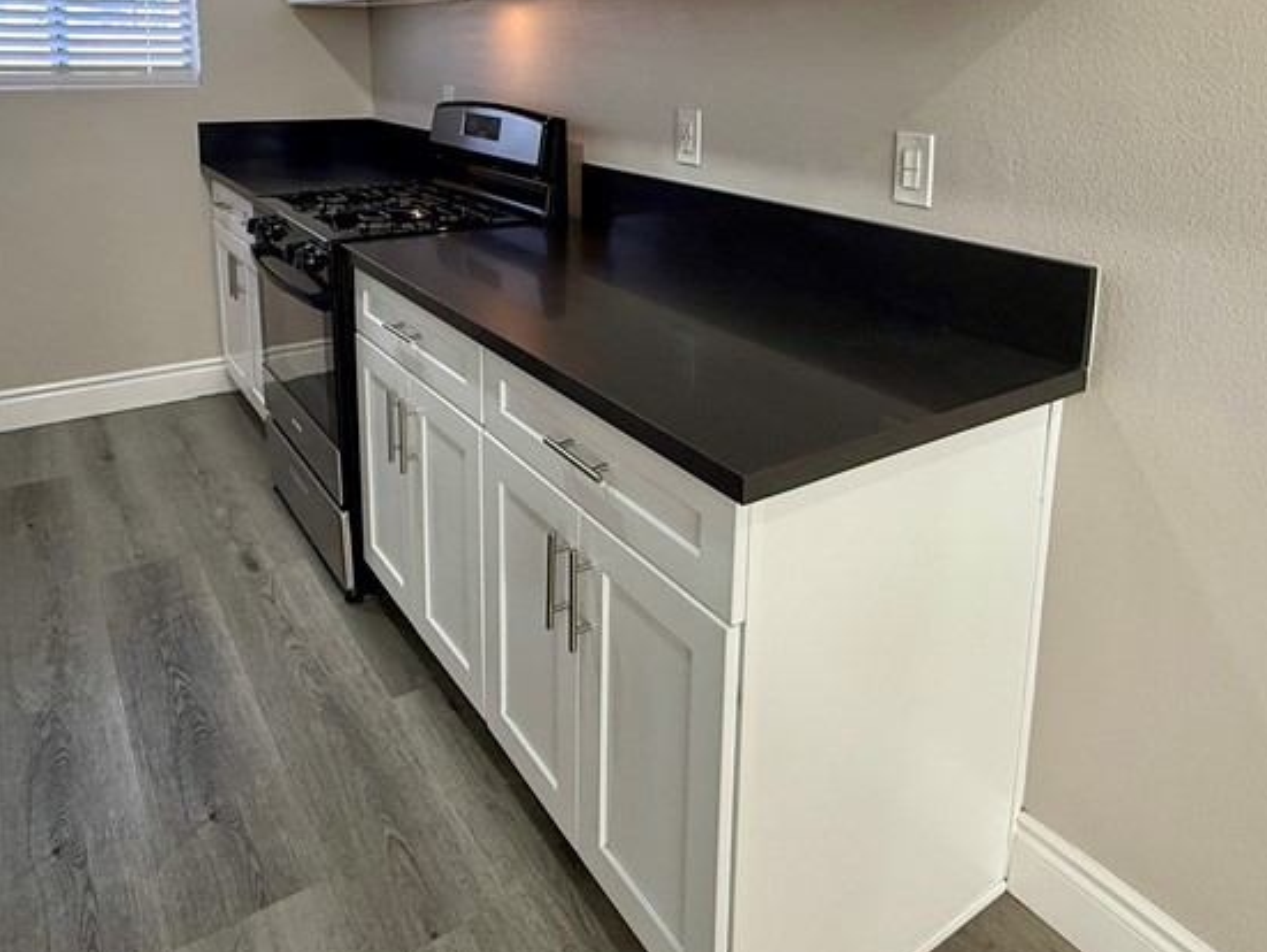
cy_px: 214
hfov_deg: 67.2
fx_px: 952
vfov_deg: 50.4
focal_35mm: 26
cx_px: 658
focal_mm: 2.22
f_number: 2.2
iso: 250
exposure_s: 1/120
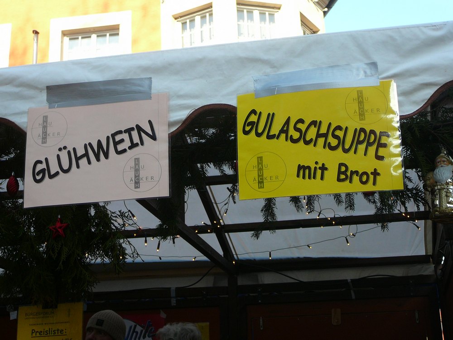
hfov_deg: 34.9
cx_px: 226
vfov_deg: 26.6
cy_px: 170
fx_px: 720
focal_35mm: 55
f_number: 3.5
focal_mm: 8.2
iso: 80
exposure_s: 1/160
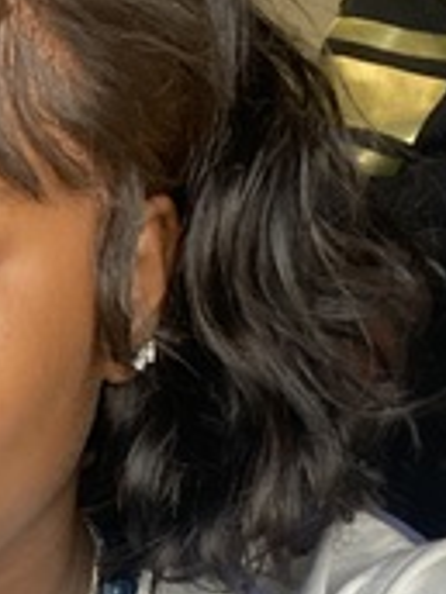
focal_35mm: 87
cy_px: 597
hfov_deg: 16.2
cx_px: -99
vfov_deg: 21.7
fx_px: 1495
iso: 250
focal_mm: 2.71
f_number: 2.2
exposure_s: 1/60
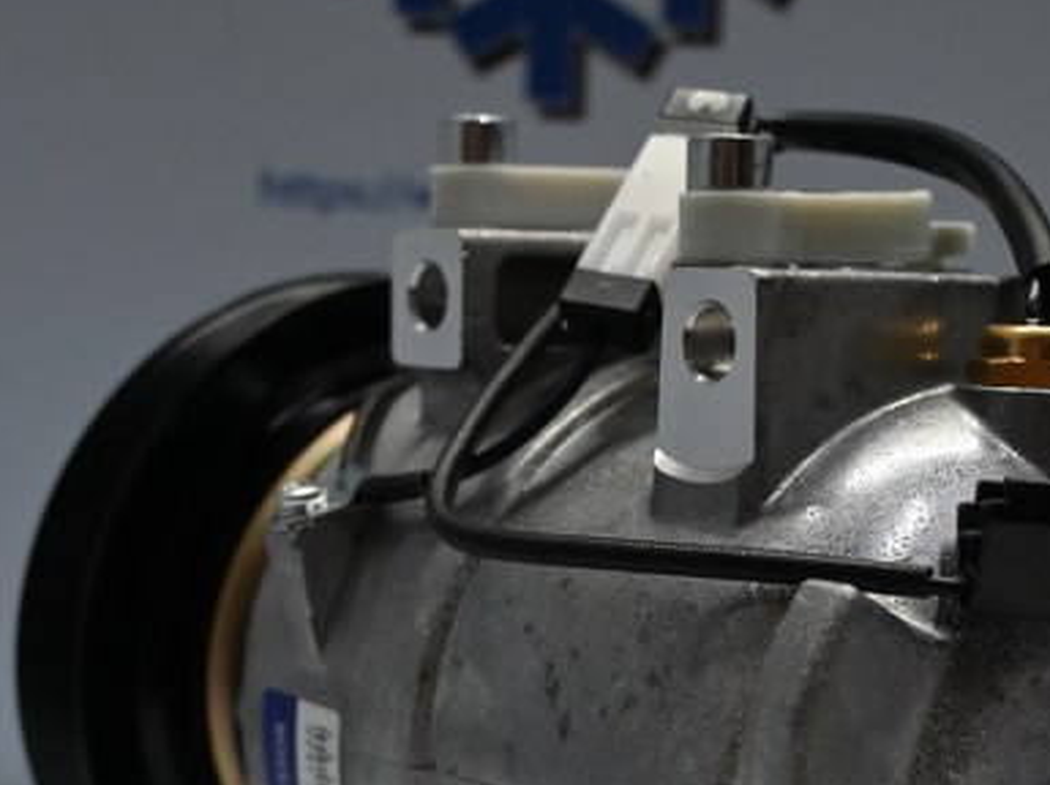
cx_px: 589
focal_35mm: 75
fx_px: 2273
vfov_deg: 19.4
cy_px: 650
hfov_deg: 26.0
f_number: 4.2
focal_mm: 25
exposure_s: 1/125
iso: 640
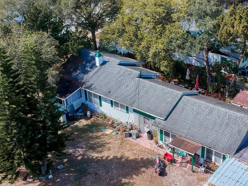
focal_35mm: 51
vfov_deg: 28.5
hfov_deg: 37.3
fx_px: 365
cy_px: 111
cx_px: 151
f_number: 2.6
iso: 101
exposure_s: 1/1250
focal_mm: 4.49
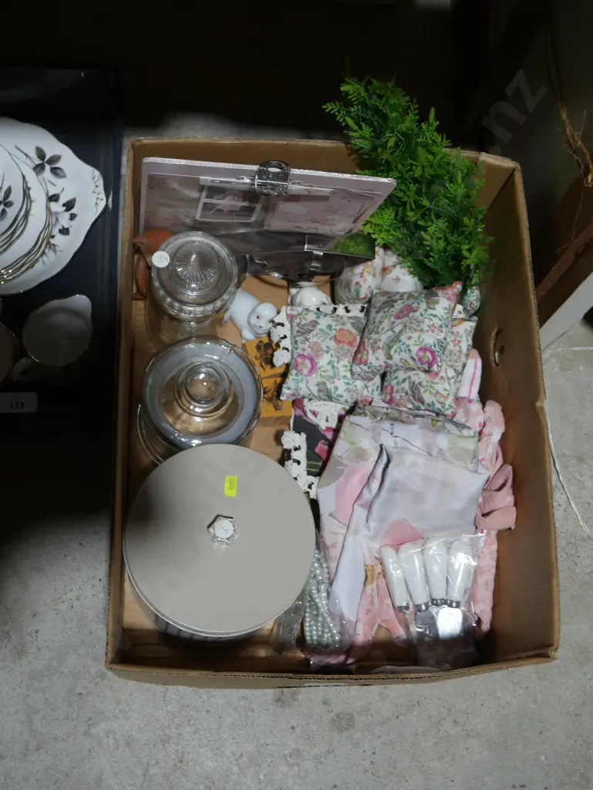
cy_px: 395
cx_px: 296
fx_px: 1050
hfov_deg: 31.5
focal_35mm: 46
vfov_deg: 41.2
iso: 250
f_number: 5.1
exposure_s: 1/60
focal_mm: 23
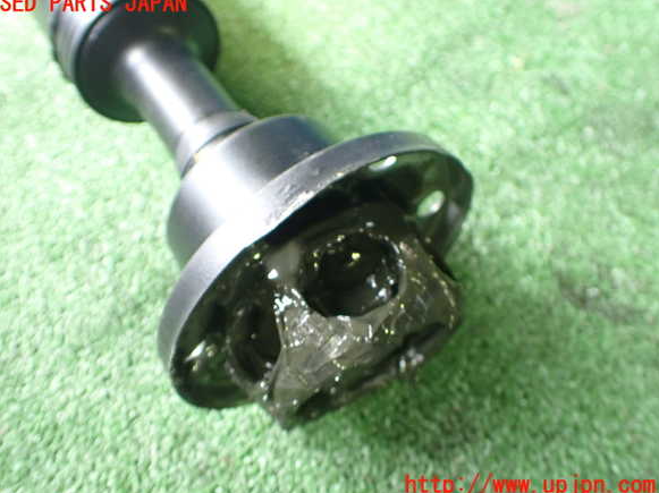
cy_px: 245
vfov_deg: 45.4
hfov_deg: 58.4
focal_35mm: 31
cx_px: 321
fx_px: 590
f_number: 2.3
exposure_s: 1/40
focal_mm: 5.4
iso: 800
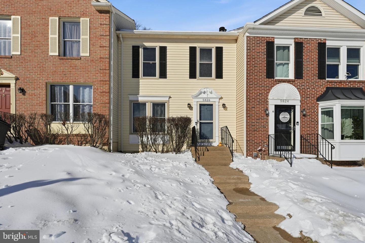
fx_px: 178
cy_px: 122
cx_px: 182
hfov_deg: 91.3
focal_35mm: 18
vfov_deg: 68.6
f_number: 11
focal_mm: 17.6
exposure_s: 1/8000
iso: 400
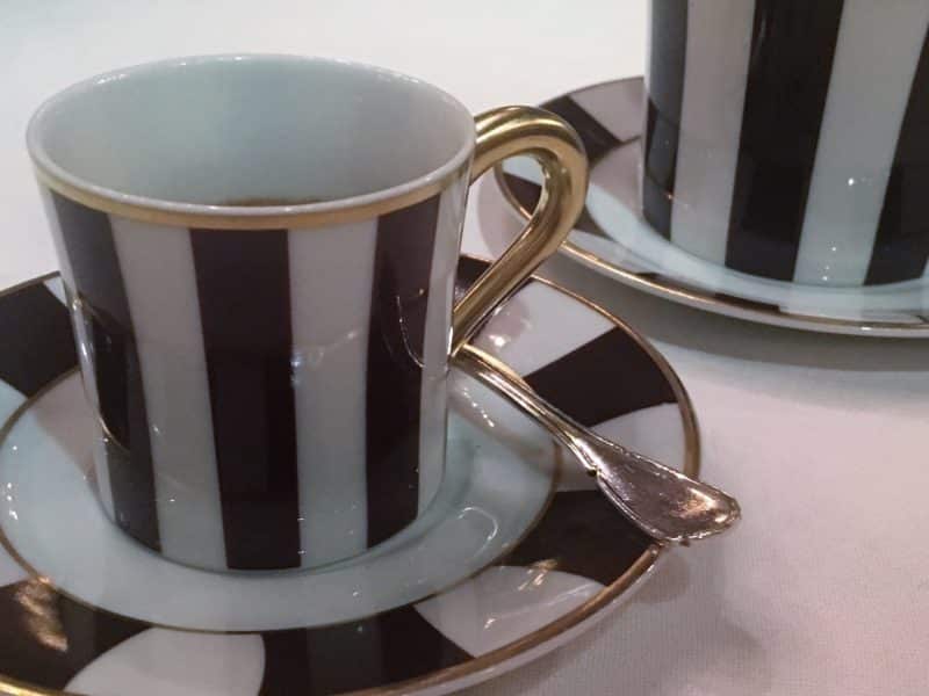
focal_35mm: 29
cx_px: 464
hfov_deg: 61.7
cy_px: 348
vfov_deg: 48.2
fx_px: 778
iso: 320
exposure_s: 1/17
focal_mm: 4.15
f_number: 2.2
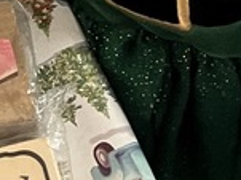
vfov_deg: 7.3
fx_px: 1224
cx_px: -80
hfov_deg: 11.0
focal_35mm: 176
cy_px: -381
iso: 400
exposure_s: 1/40
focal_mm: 5.1
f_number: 1.6
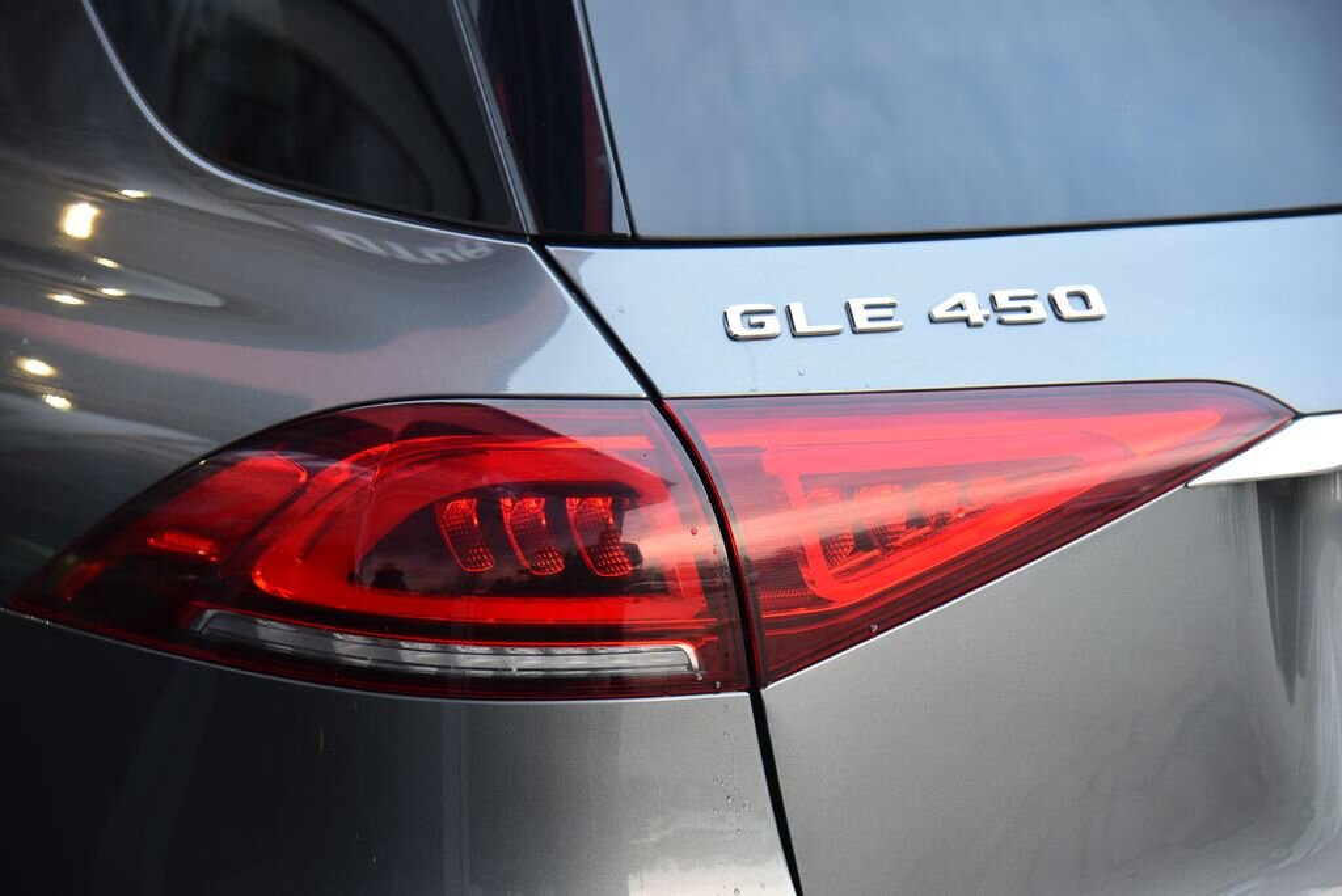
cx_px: 671
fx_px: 3208
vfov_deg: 15.9
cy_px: 448
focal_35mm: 86
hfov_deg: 23.6
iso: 500
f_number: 4
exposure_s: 1/60
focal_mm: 86
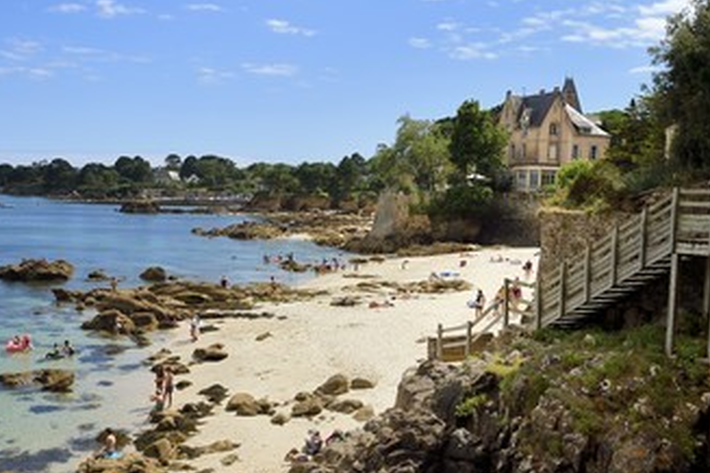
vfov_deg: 29.8
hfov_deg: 43.5
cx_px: 296
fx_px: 887
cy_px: 267
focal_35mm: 45
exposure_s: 1/640
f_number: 9
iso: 200
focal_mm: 35
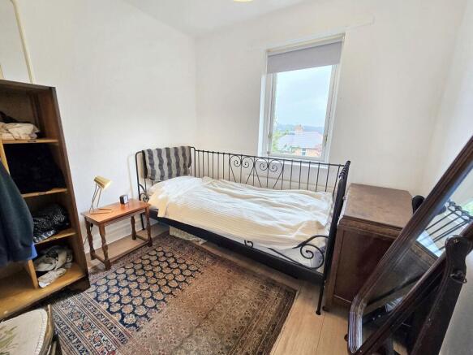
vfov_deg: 89.9
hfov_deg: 106.2
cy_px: 178
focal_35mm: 13
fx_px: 178
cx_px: 236
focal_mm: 2.2
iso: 64
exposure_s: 1/50
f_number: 2.2
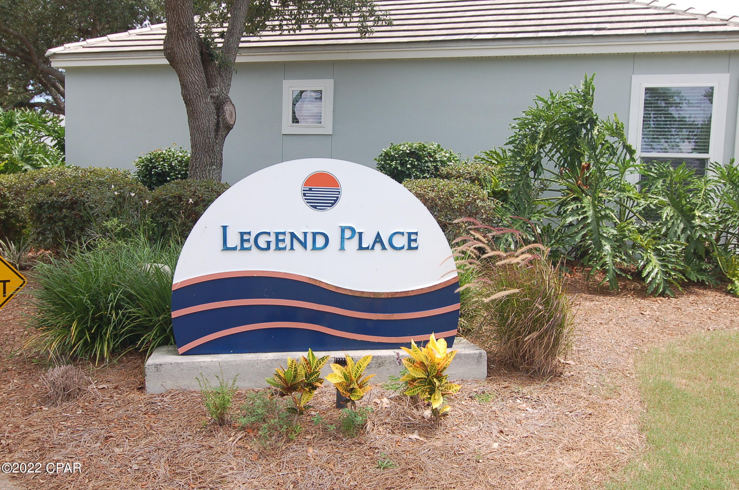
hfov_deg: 53.2
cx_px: 370
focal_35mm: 36
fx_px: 738
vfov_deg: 36.7
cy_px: 245
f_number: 8
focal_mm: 24
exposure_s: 1/250
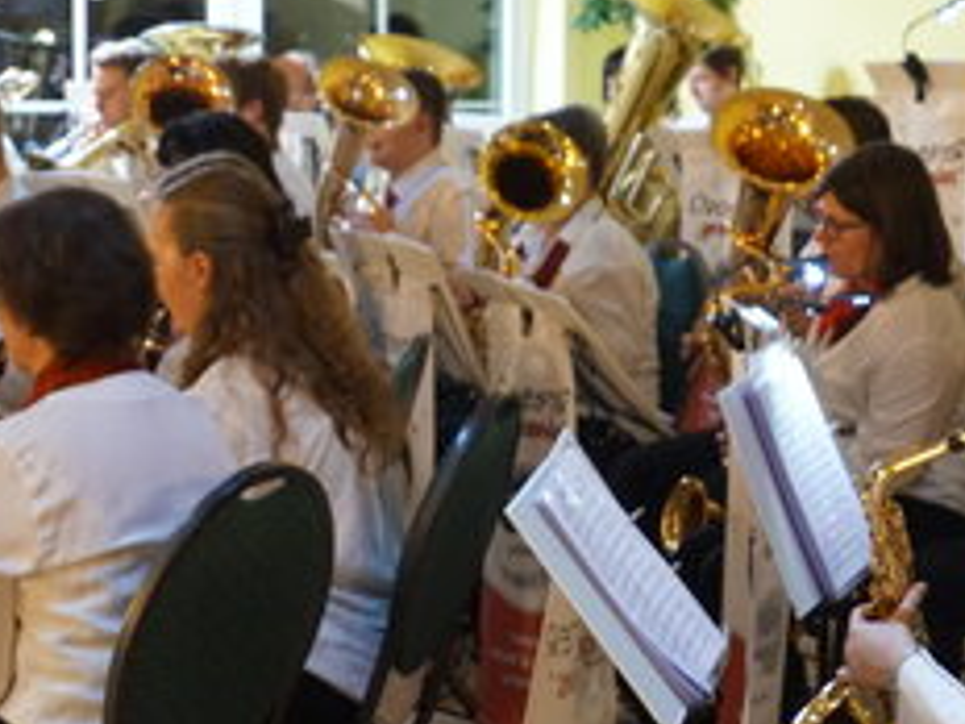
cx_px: 736
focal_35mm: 124
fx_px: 3457
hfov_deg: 15.8
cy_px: 420
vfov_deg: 11.9
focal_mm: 50
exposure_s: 1/30
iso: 3200
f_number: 5.6
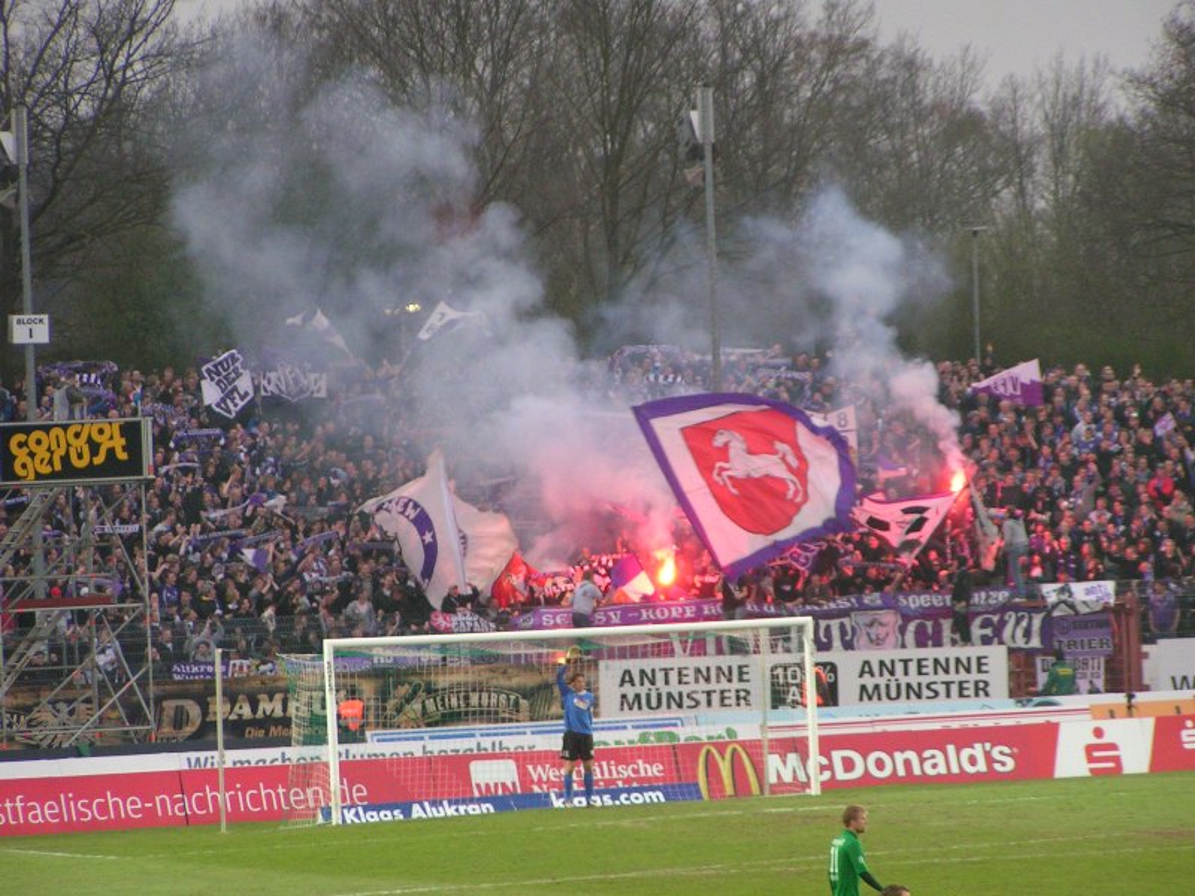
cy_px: 448
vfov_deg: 6.6
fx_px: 7802
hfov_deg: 8.8
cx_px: 598
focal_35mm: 226
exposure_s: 1/100
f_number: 3.5
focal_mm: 34.5
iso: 200
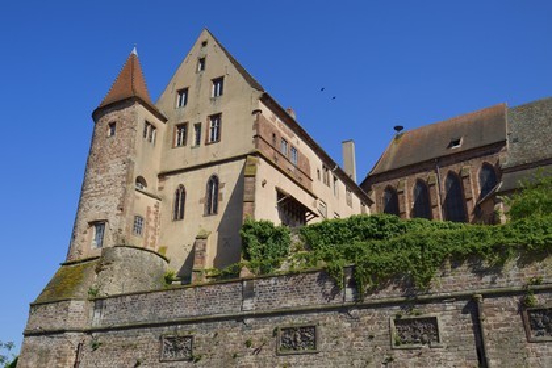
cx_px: 276
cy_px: 184
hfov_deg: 55.8
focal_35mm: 34
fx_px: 521
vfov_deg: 38.9
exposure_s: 1/320
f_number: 14
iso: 200
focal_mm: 34
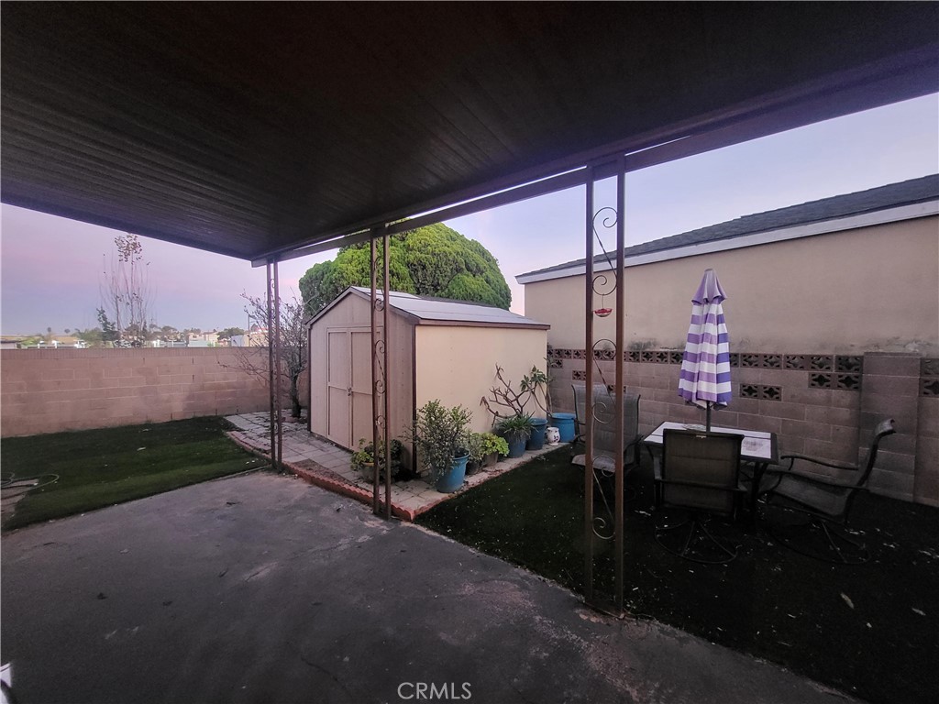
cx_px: 470
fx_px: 353
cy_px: 352
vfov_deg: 89.9
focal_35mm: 13
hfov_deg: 106.2
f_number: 2.2
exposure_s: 1/30
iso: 400
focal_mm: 1.74
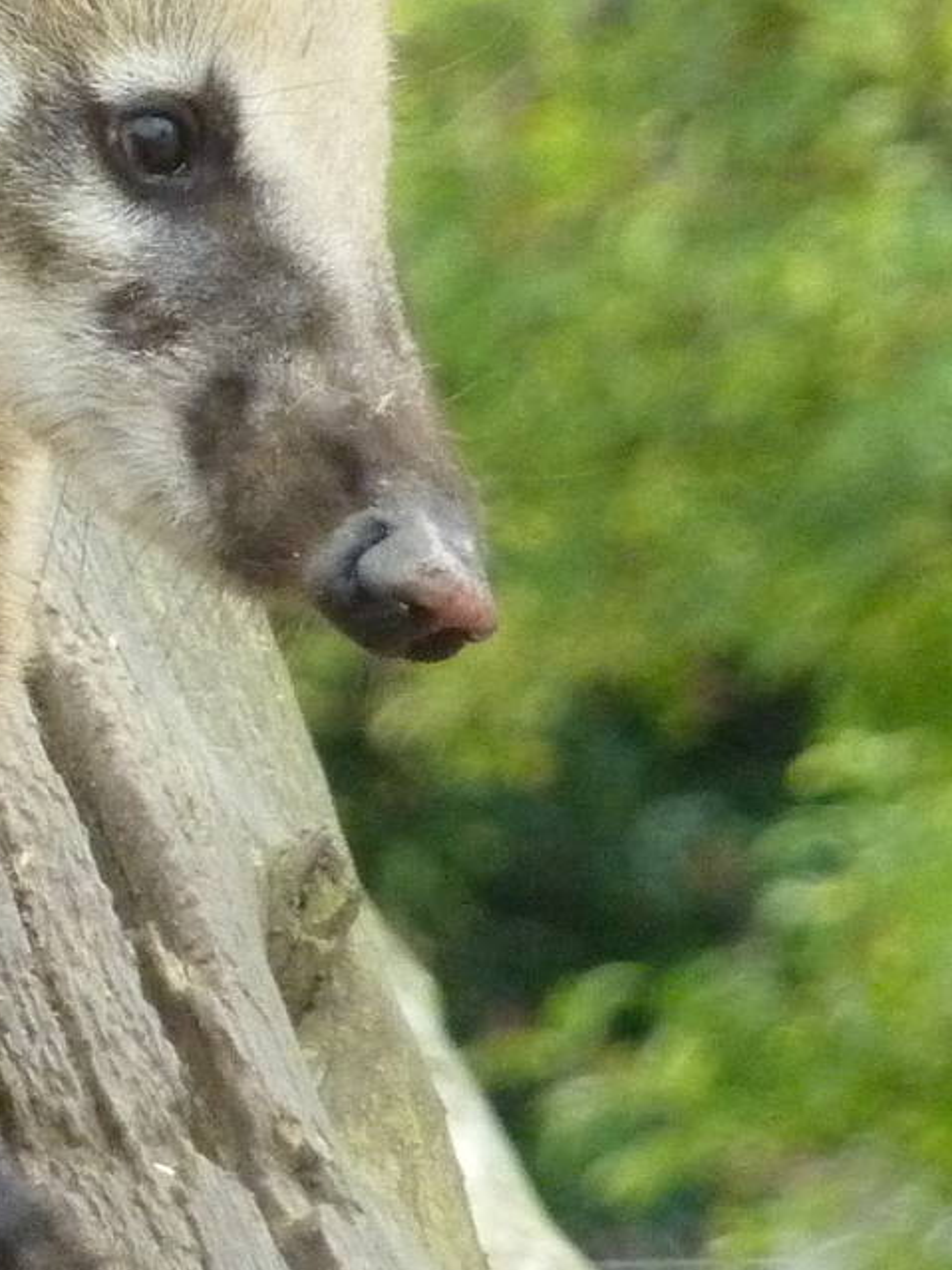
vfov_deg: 2.0
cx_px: -382
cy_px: 268
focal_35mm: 1004
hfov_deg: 1.5
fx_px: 36828
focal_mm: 45.7
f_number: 4.8
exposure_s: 1/500
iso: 500
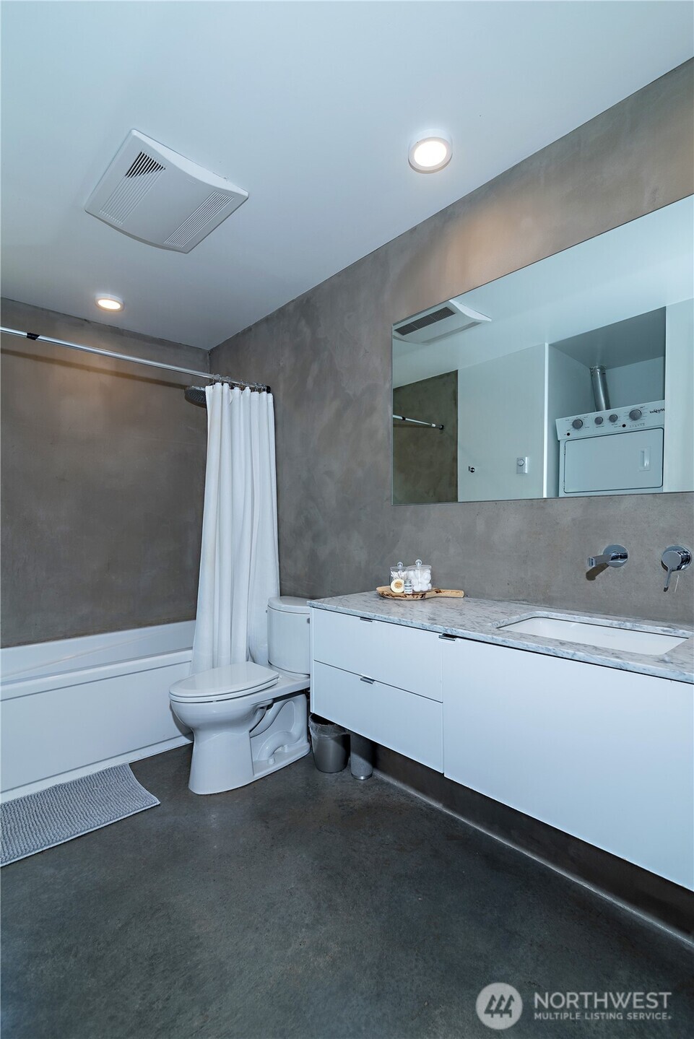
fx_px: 462
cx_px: 347
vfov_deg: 96.7
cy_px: 520
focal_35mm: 16
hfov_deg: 73.8
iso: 200
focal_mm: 16
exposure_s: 1/50
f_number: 6.3
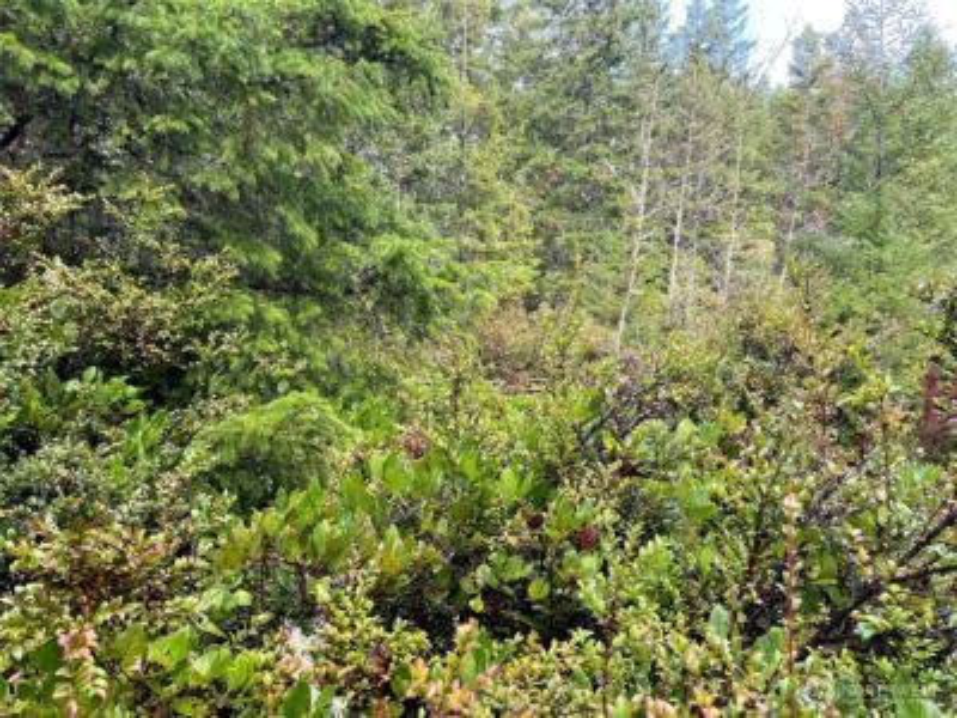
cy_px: 359
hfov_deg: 67.3
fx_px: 719
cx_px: 478
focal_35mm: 26
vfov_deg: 53.1
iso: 32
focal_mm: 5.7
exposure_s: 1/140
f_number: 1.5
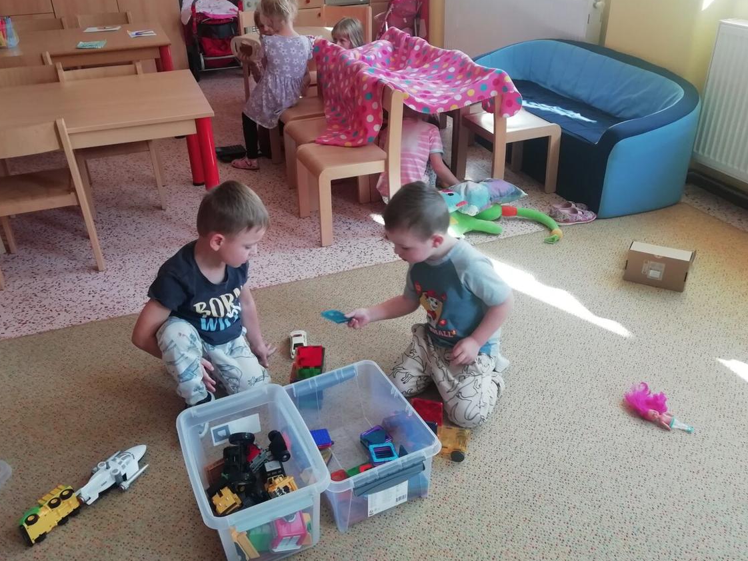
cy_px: 274
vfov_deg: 45.5
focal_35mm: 31
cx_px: 361
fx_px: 670
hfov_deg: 58.3
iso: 80
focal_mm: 3.46
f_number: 2.2
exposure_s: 1/60
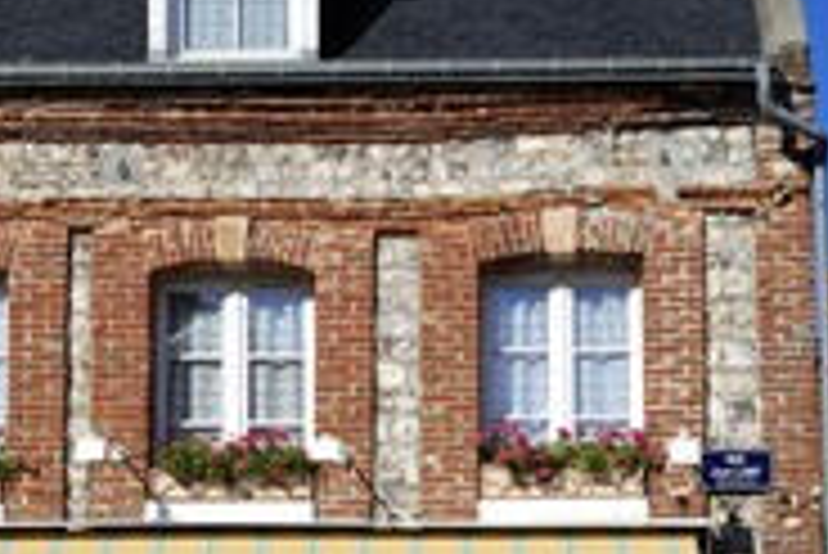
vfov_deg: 20.4
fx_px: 1473
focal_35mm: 64
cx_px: 436
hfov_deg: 31.4
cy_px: 595
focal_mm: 28
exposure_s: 1/200
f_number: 13
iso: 200
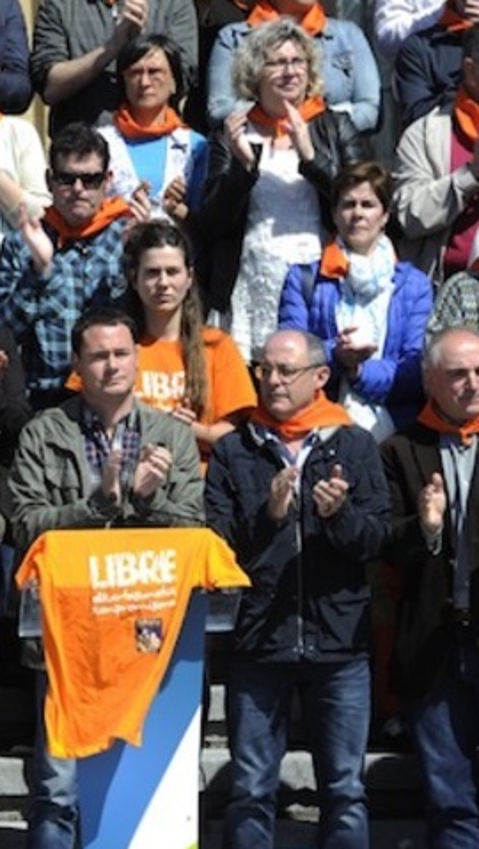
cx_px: 25
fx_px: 7146
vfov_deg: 6.8
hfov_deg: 3.8
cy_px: 424
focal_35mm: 317
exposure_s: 1/200
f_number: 9
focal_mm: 200
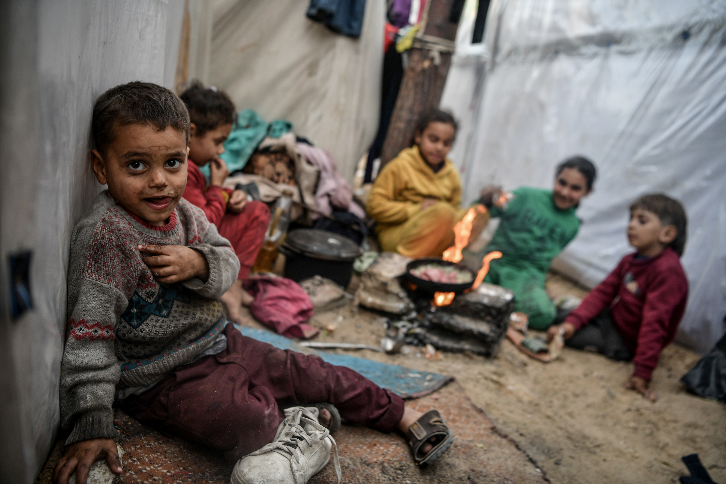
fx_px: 625
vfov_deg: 42.3
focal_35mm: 31
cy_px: 242
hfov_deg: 60.3
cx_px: 363
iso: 125
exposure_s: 1/250
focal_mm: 31
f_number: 2.8
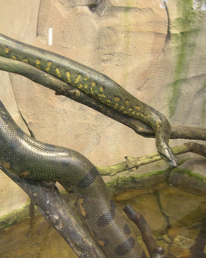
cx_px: 76
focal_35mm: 67
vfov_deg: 28.2
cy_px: 165
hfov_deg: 22.7
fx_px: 511
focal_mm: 8
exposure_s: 1/18
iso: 100
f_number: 2.8
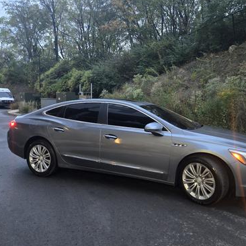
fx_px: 225
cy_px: 123
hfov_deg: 57.0
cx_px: 145
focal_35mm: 28
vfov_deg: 57.3
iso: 1000
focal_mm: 5.4
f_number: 1.8
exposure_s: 1/60
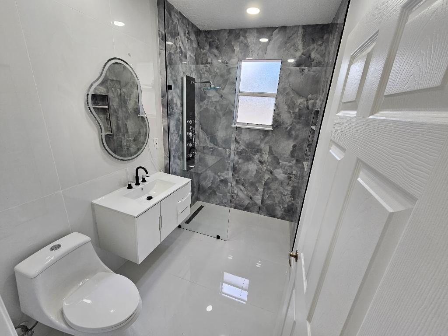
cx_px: 224
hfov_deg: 106.2
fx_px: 168
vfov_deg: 89.9
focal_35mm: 13
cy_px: 168
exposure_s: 1/60
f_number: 2.2
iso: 80
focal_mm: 2.2
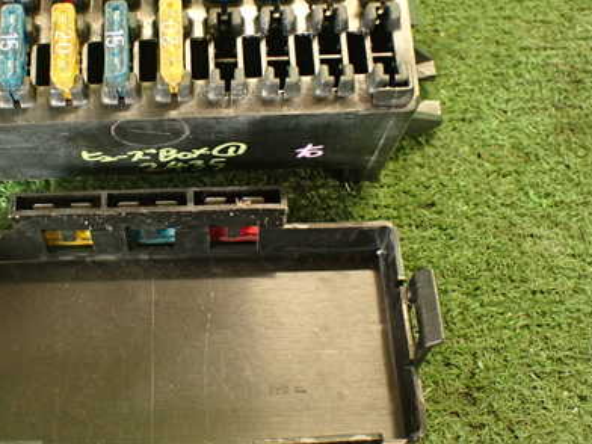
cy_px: 183
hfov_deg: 38.1
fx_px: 838
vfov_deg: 29.6
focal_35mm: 49
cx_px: 162
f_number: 2.4
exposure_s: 1/30
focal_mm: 5.79
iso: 500
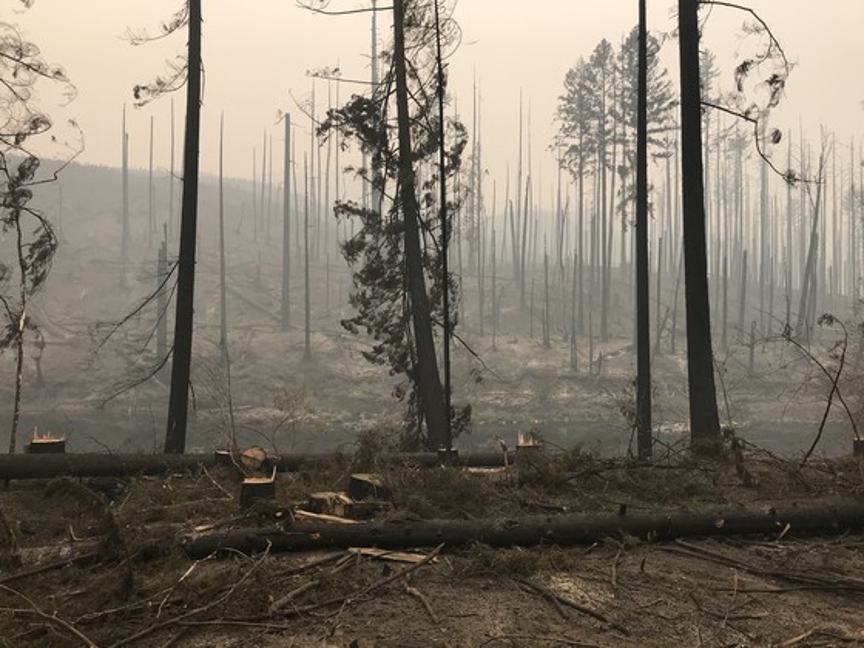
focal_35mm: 28
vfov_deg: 49.7
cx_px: 432
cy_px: 324
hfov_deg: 63.4
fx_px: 699
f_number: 1.8
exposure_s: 1/1808
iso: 20
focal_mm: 3.99
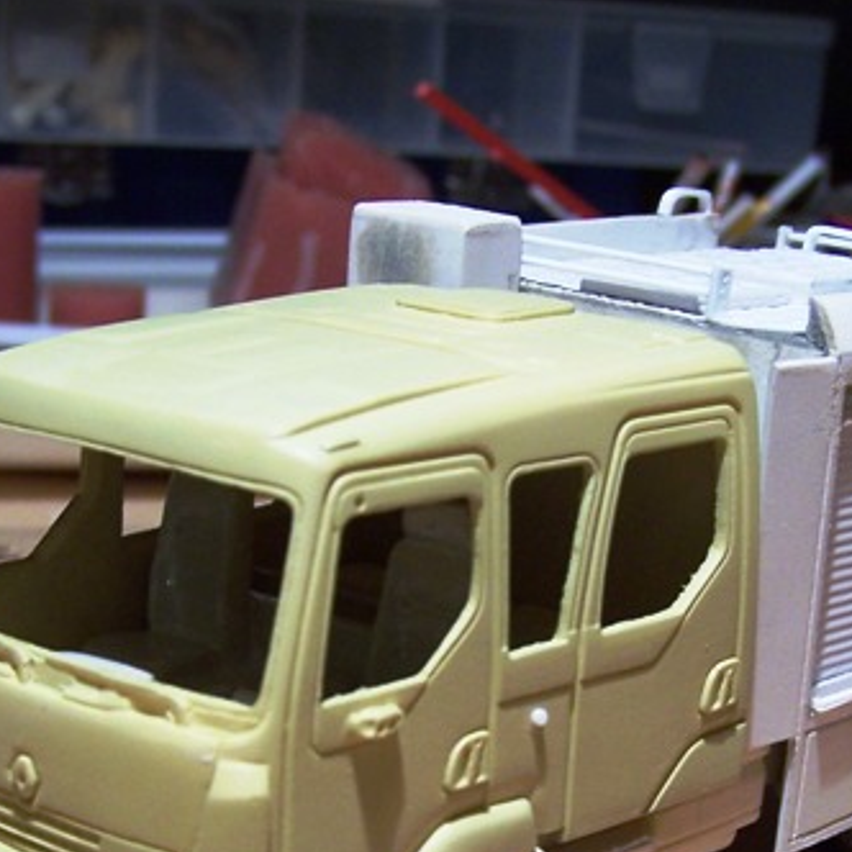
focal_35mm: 81
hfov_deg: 21.3
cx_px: 541
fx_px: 2256
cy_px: 713
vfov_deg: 21.1
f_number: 2.8
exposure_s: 1/30
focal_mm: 6.3
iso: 100
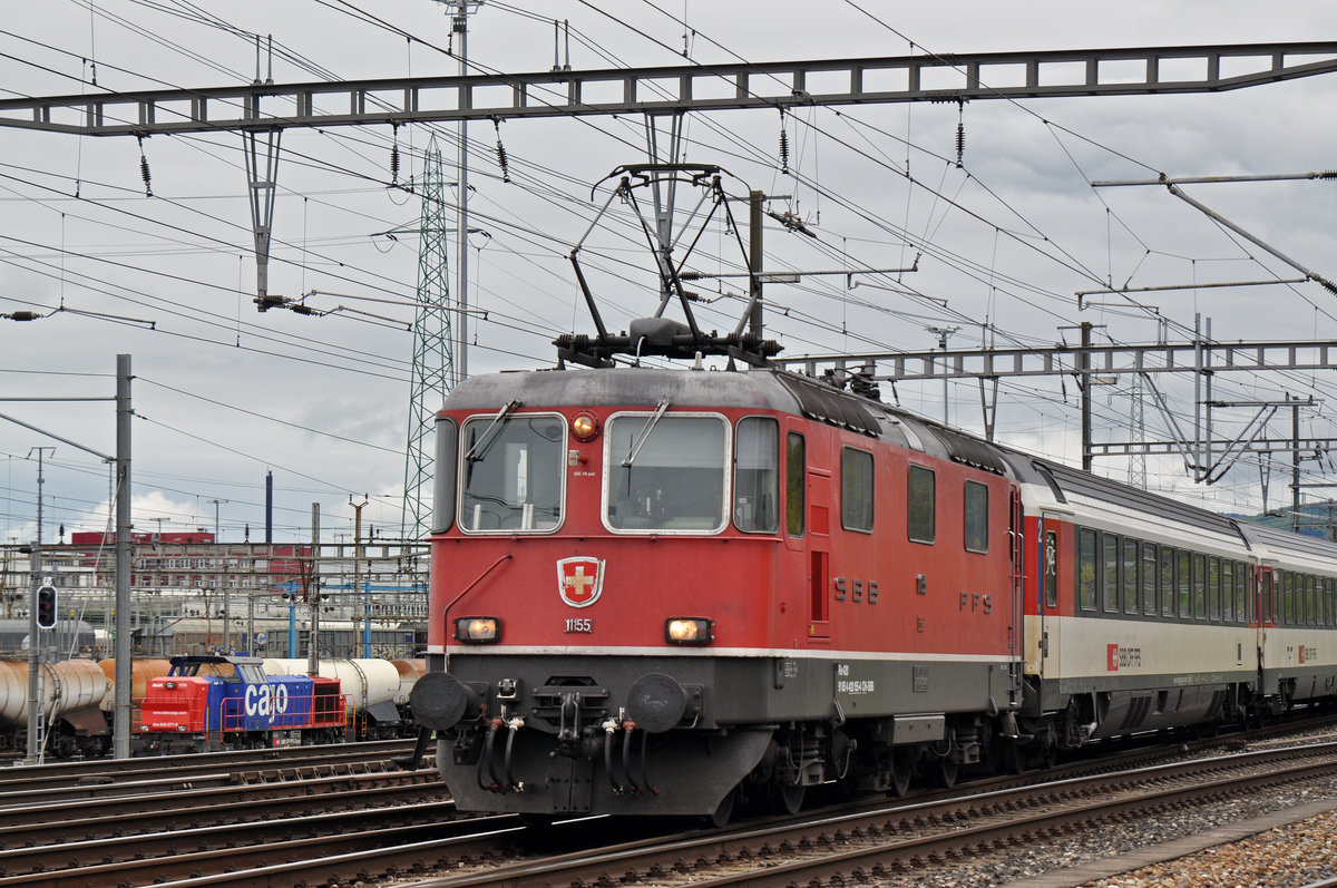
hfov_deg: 19.5
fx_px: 3895
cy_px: 444
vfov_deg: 13.0
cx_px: 668
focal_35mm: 105
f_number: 5.6
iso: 400
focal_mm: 70
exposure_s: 1/1000
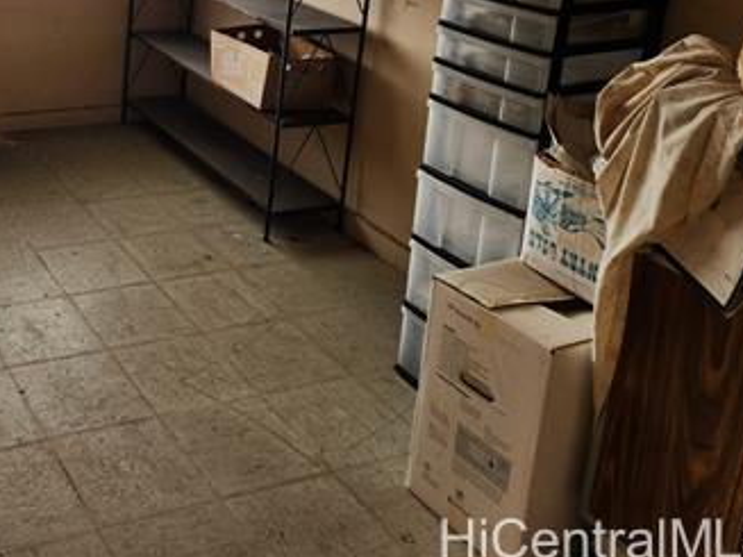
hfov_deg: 38.6
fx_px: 966
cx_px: 48
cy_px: 16
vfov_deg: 30.2
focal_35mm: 45
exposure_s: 1/180
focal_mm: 5.4
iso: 80
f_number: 1.8
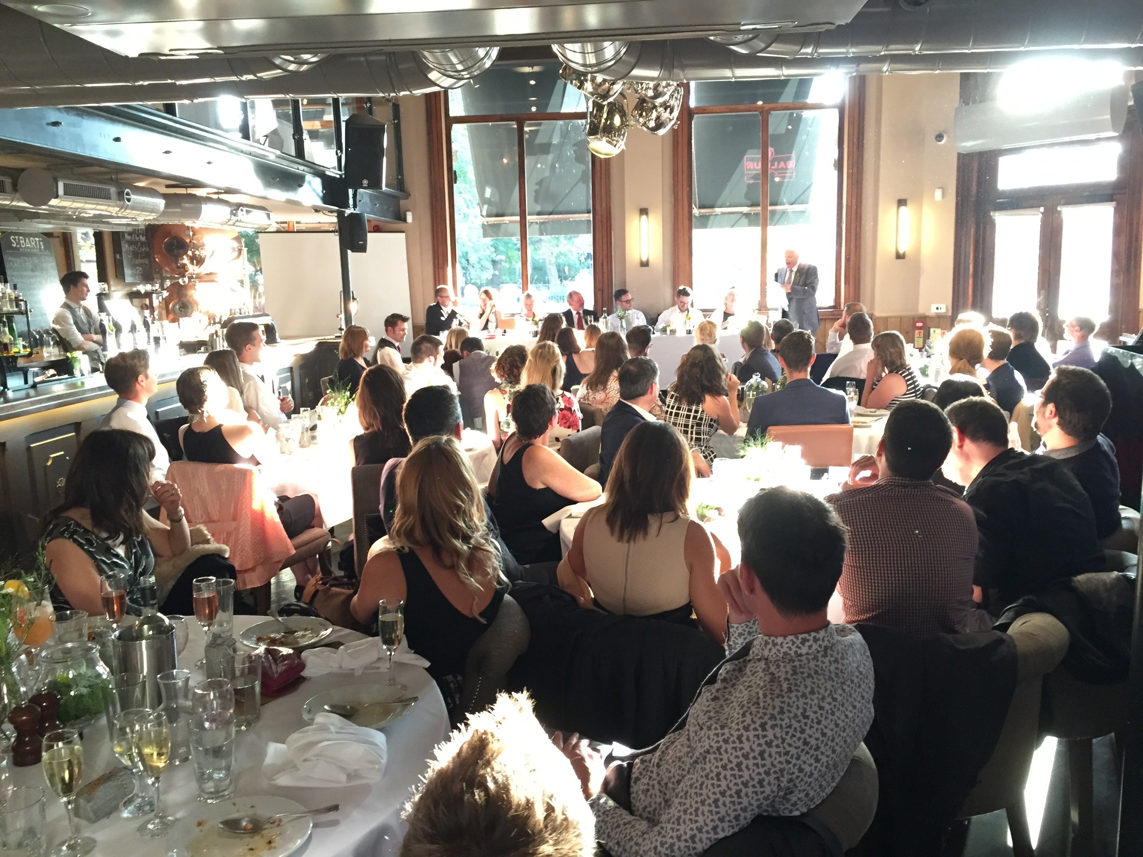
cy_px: 428
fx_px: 958
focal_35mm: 29
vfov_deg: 48.2
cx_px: 572
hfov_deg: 61.7
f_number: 2.2
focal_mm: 4.15
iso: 200
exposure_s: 1/33
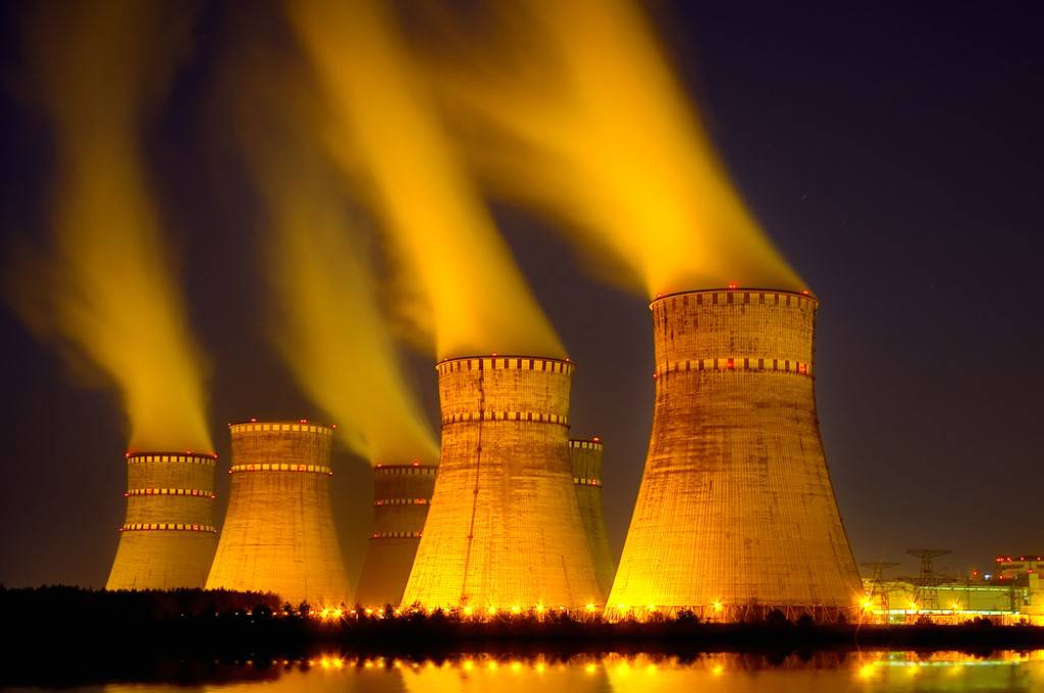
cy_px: 346
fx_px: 1738
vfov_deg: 22.6
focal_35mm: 60
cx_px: 522
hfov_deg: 33.4
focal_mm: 40
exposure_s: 30
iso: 100
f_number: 5.6
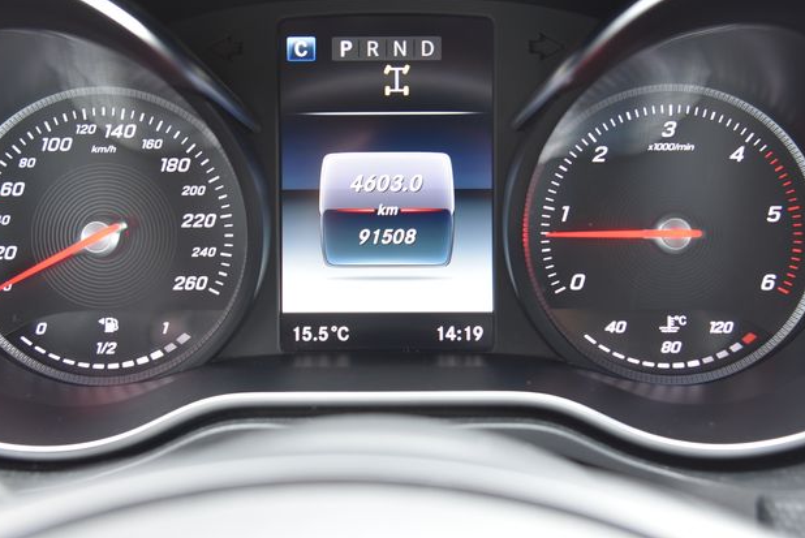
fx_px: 1298
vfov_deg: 23.3
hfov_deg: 34.5
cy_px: 193
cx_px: 400
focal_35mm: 58
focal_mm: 35
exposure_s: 1/20
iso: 500
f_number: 4
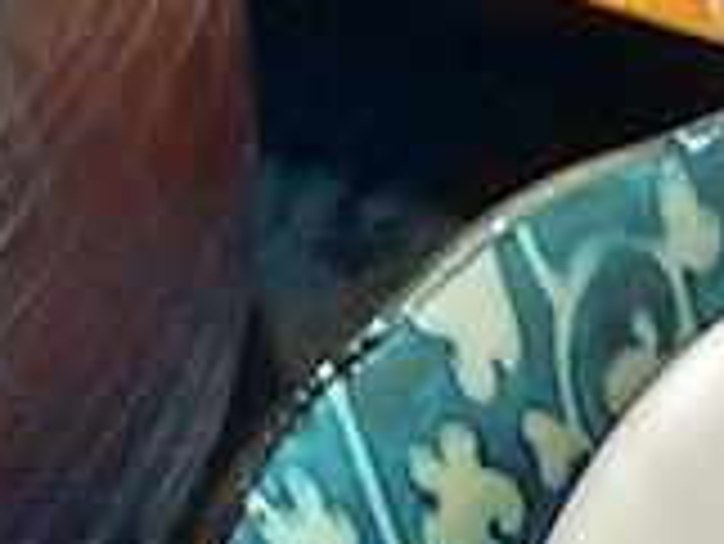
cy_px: 72
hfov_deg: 15.1
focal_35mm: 119
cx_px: 1129
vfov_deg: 12.4
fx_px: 2491
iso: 200
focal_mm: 4
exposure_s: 1/15.6
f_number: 2.4
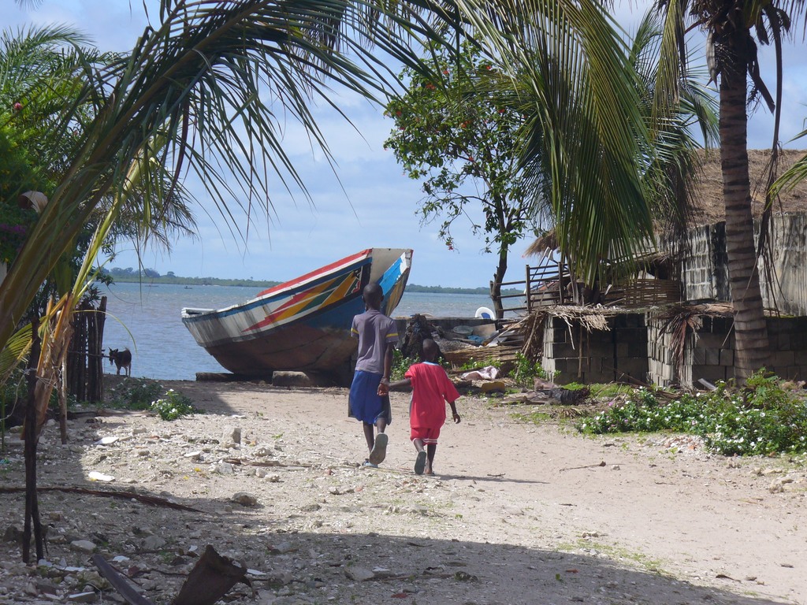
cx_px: 404
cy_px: 302
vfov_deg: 10.7
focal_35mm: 138
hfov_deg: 14.3
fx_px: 3217
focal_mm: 22.7
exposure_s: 1/250
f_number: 7.6
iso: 80
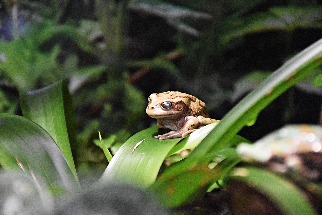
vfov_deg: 6.5
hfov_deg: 9.8
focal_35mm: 210
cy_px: 108
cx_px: 161
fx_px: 1878
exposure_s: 1/100
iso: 12800
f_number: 5.6
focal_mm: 140
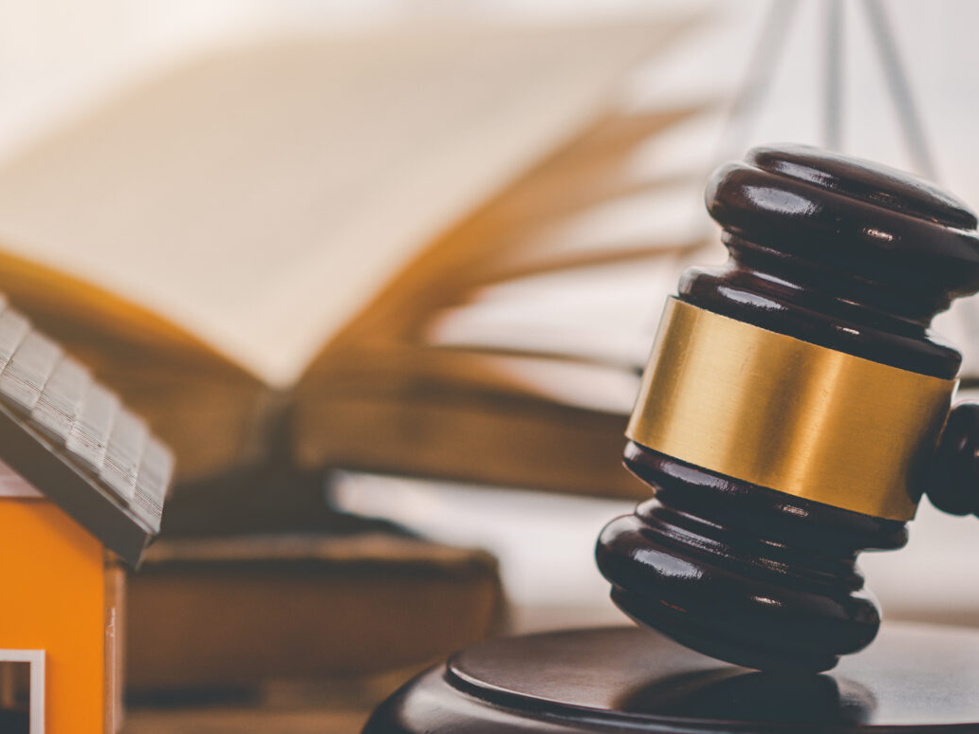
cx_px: 432
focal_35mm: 143
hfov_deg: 13.8
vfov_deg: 10.4
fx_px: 4044
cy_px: 361
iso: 140
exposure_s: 1/250
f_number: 3
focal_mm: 60
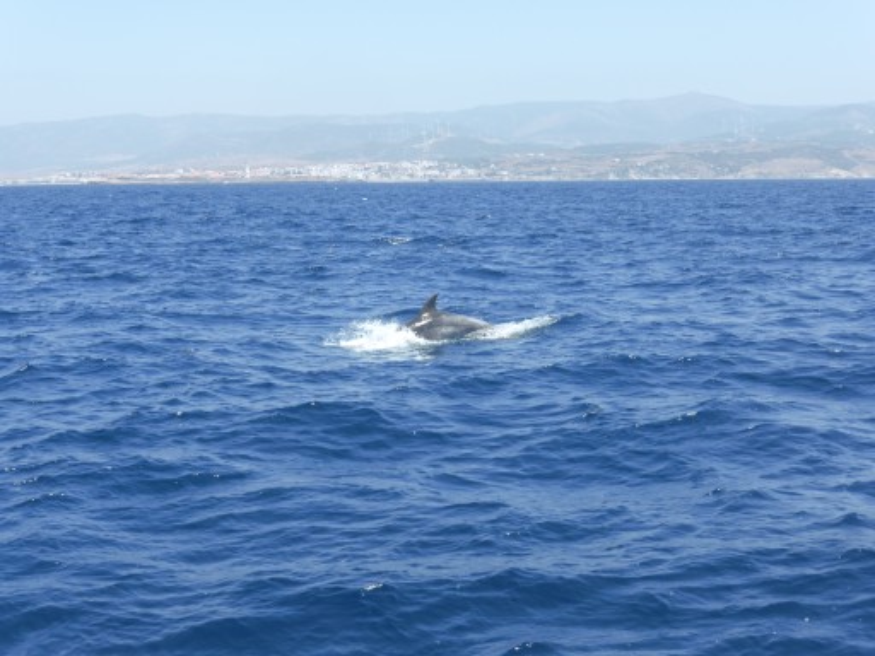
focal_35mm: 66
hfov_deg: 29.4
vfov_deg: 22.3
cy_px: 328
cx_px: 438
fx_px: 1668
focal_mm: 11.7
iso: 100
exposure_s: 1/320
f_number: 4.9
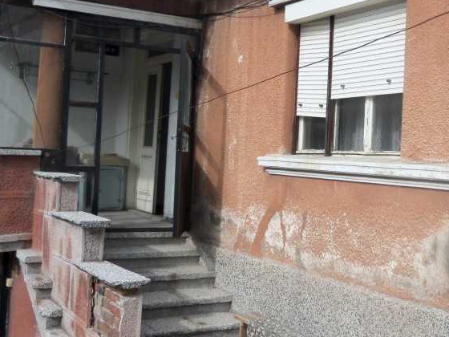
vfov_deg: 29.0
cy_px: 137
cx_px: 328
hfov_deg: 37.4
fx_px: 649
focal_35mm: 50
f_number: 3.9
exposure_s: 1/640
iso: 64
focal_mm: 5.1
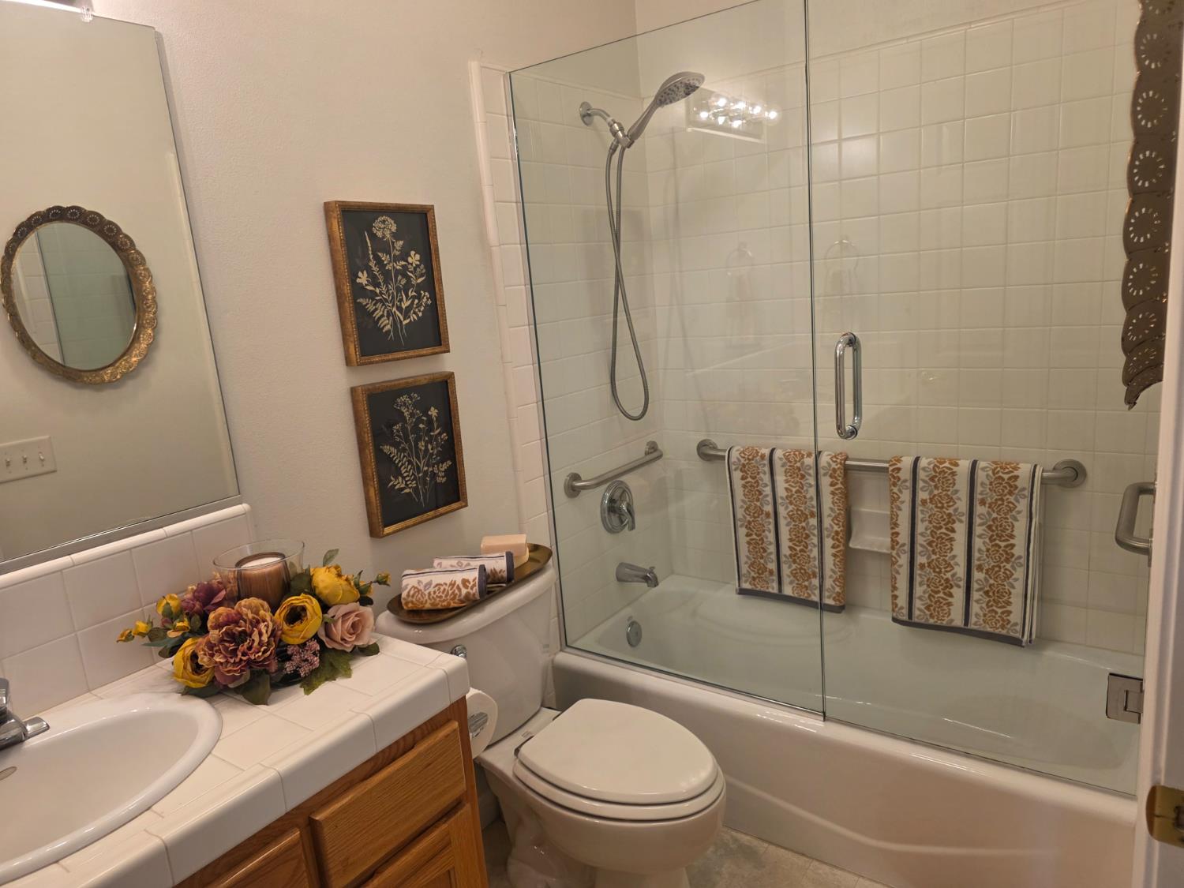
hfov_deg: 73.9
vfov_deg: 58.9
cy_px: 444
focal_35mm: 23
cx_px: 592
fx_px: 787
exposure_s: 1/120
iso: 125
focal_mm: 6.3
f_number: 1.7
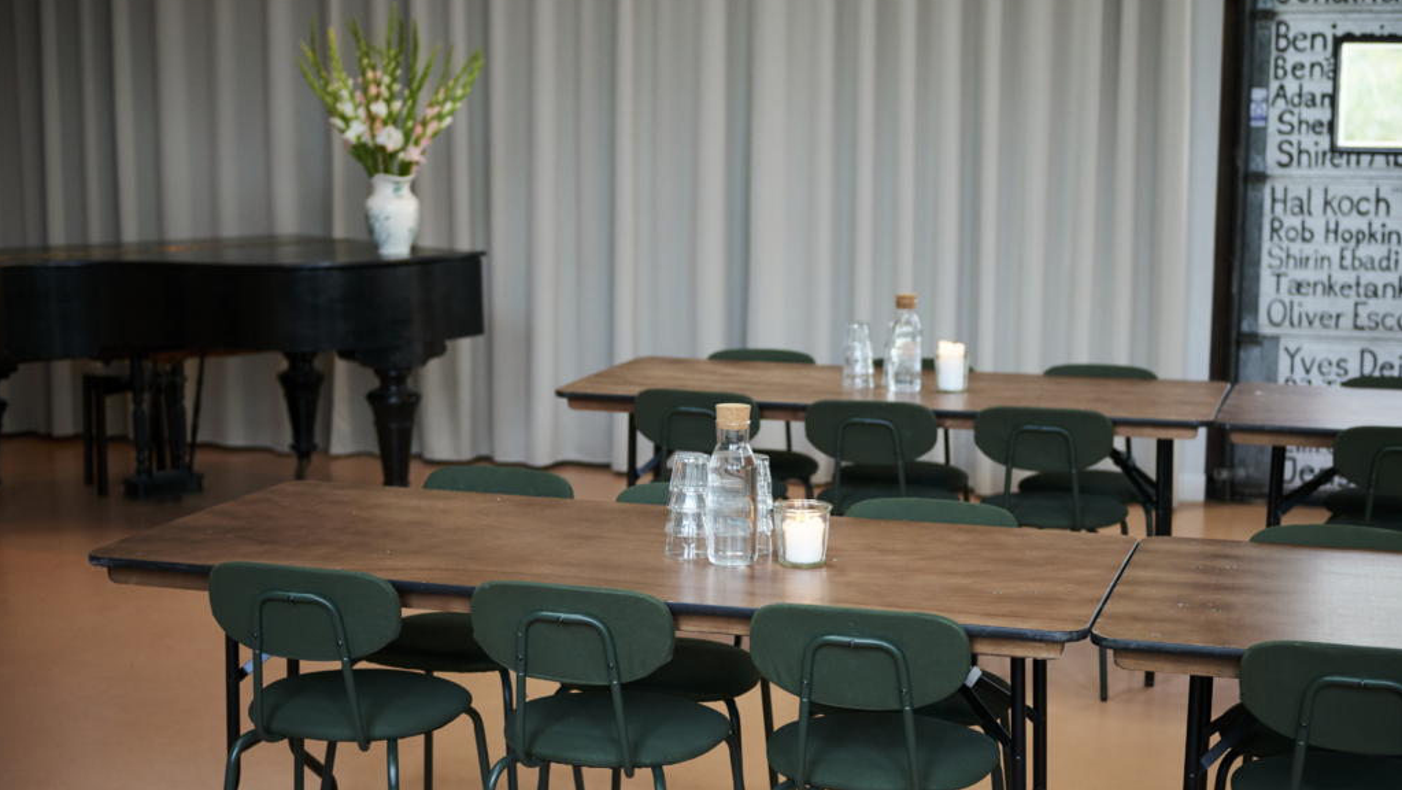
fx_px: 2157
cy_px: 429
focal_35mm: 58
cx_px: 699
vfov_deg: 20.7
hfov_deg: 36.0
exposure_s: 1/250
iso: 1000
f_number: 2.8
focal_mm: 55
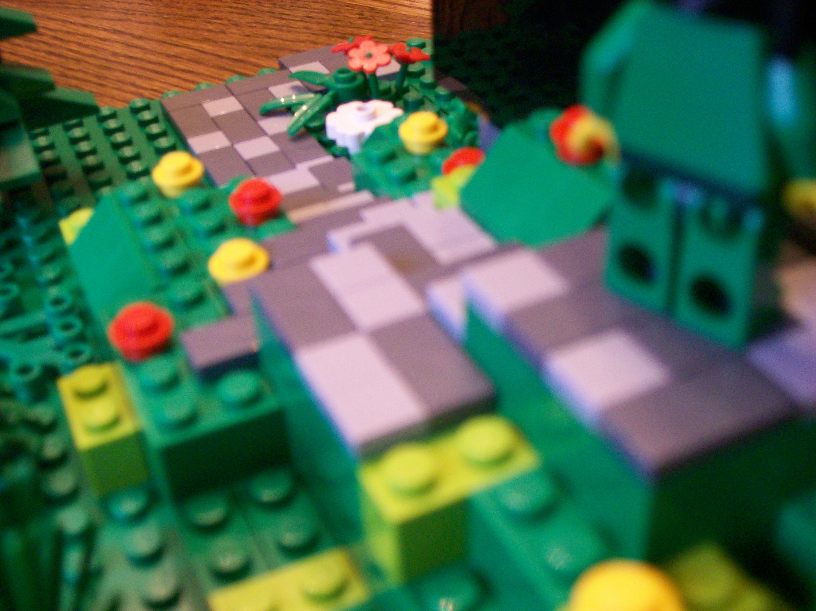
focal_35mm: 45
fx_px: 1060
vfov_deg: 32.1
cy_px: 306
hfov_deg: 42.1
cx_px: 408
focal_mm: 7.6
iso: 160
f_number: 3
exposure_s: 1/10.6
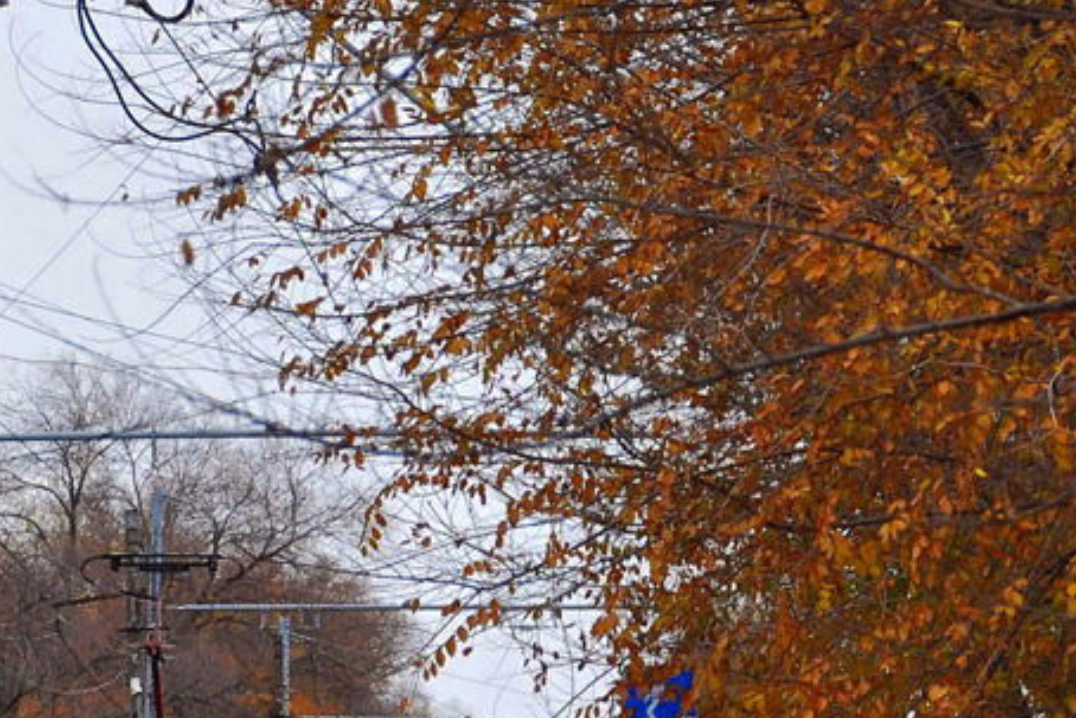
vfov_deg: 5.5
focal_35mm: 249
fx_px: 7444
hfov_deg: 8.2
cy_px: 697
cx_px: 161
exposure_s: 1/200
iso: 400
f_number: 5
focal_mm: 58
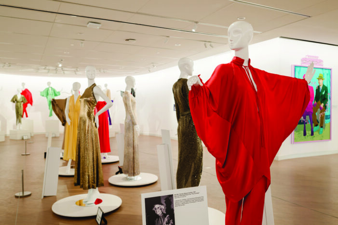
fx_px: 282
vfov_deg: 43.6
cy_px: 112
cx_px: 169
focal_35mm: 30
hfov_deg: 61.9
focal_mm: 30
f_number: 5.6
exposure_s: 1/1.25
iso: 160
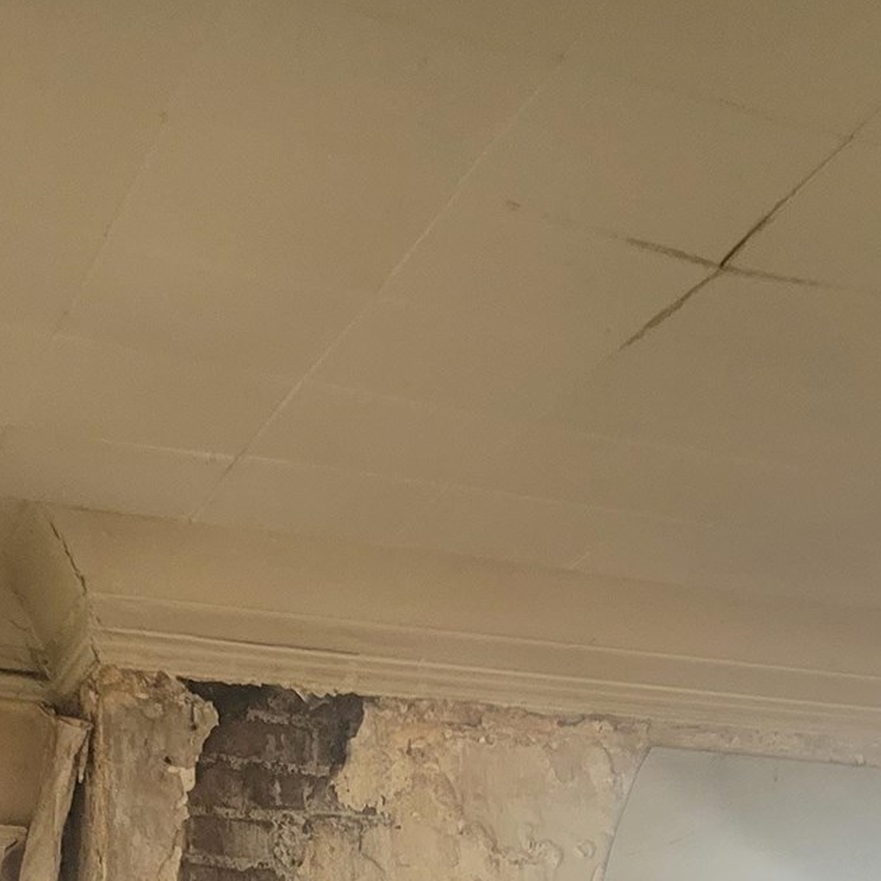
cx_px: 730
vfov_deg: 17.6
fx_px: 2332
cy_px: 1542
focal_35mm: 81
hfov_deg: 21.1
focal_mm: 7
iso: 320
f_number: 1.8
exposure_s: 1/120
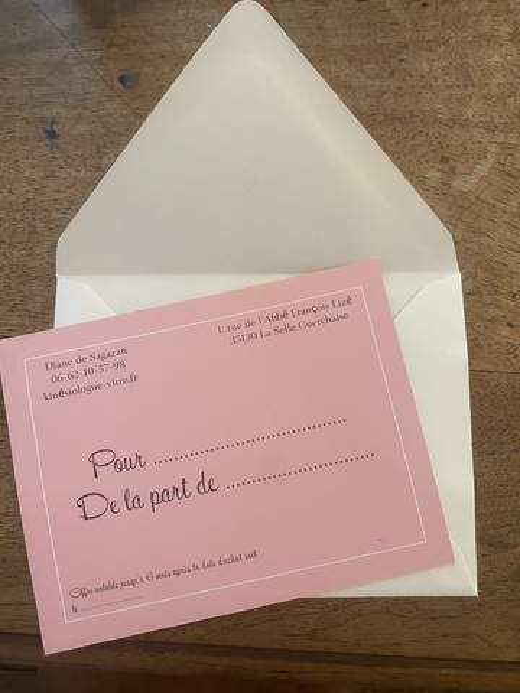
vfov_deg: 67.3
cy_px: 346
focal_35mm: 26
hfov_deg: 53.1
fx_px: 521
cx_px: 260
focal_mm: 4.25
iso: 250
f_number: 1.8
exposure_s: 1/60
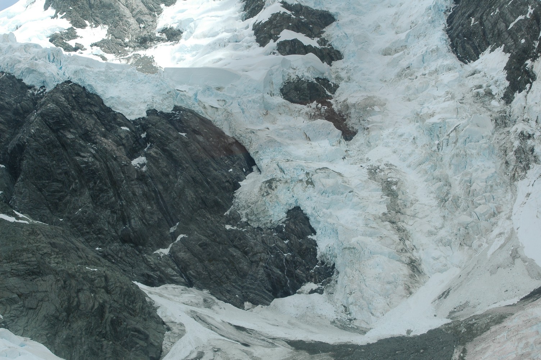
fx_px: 1261
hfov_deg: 24.2
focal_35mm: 84
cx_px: 270
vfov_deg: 16.2
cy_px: 180
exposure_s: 1/320
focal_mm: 56
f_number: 11
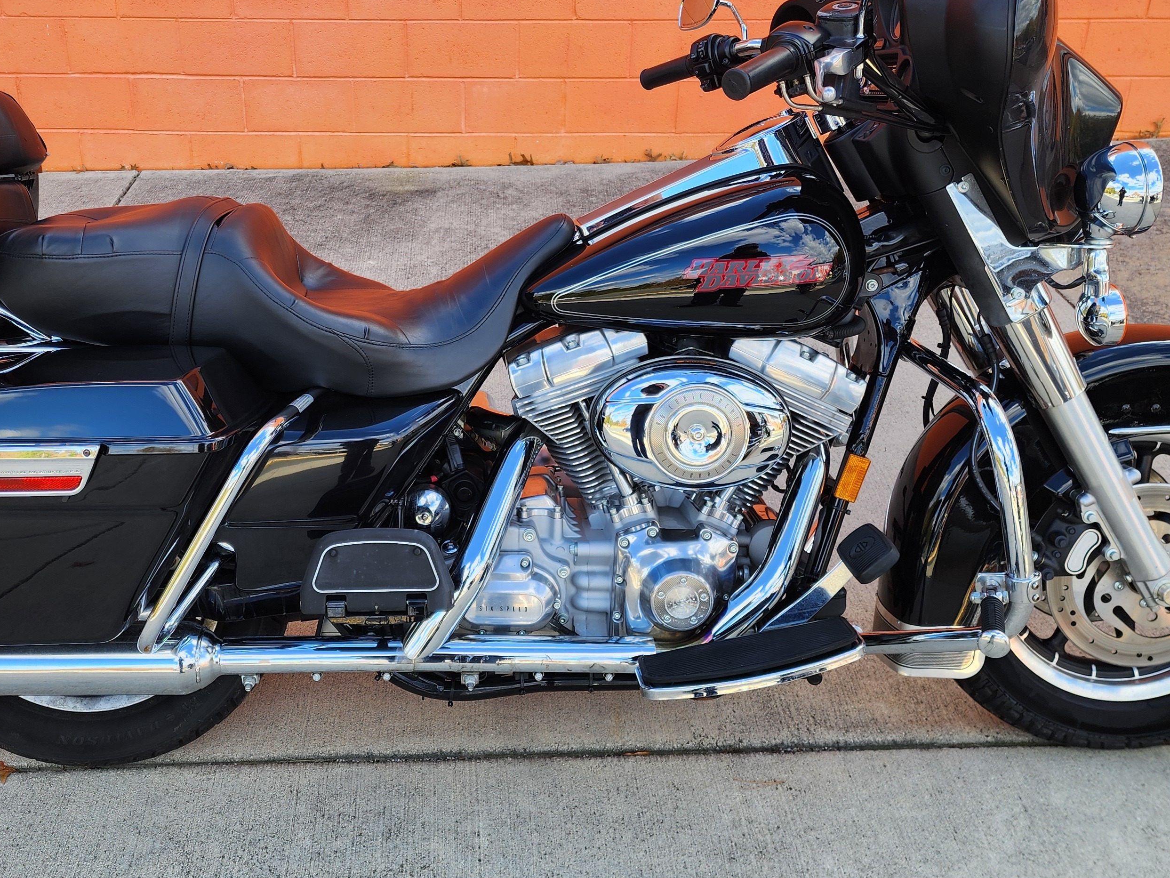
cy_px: 355
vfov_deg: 38.5
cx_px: 500
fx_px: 1251
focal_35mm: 37
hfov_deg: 50.0
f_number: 1.8
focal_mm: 6.4
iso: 12
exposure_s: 1/194
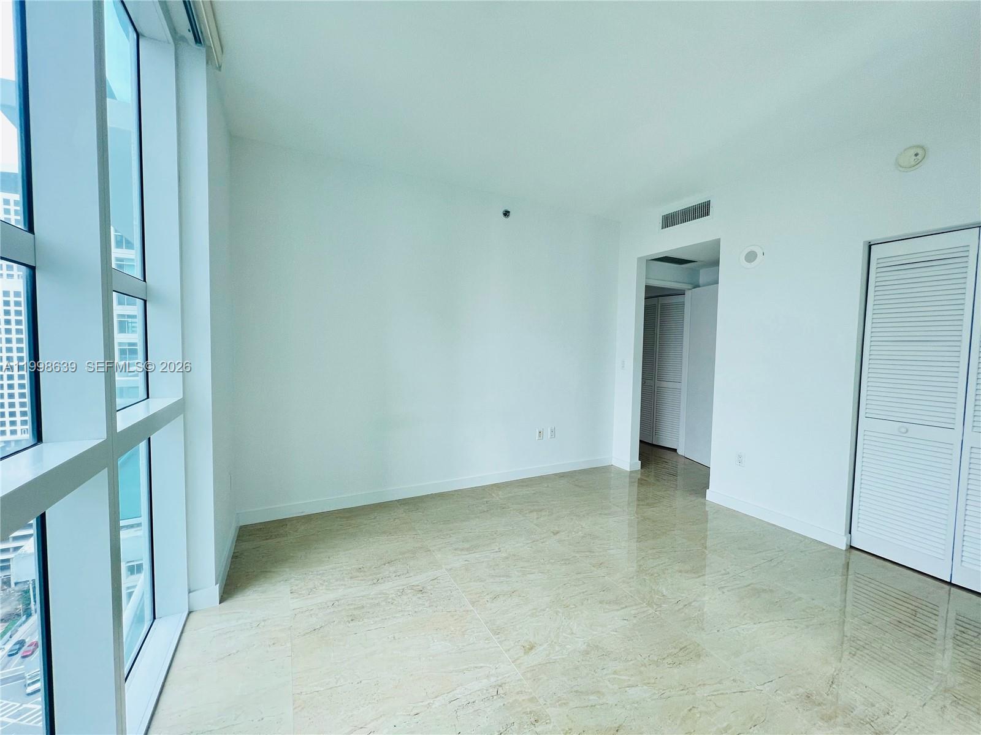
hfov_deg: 106.2
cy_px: 368
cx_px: 490
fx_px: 368
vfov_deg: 89.9
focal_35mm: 13
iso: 80
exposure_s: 1/99
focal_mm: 1.57
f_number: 1.8
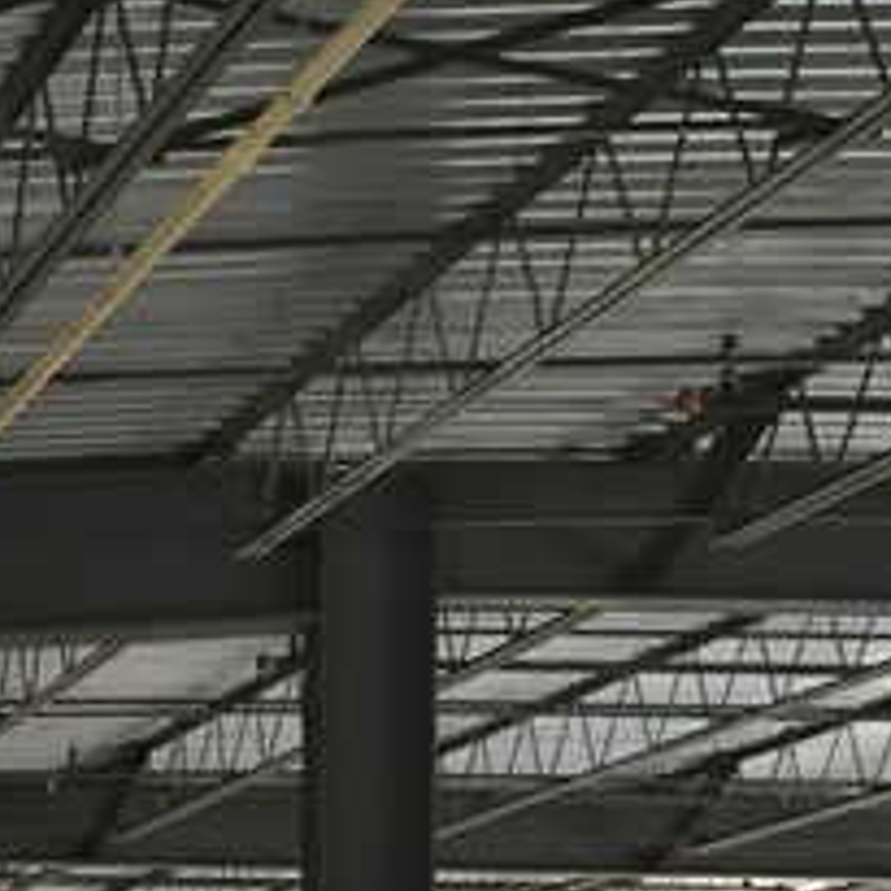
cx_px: -891
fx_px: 3727
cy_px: 1539
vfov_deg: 12.6
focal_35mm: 128
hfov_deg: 12.1
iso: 64
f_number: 2.2
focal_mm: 4.15
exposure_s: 1/30
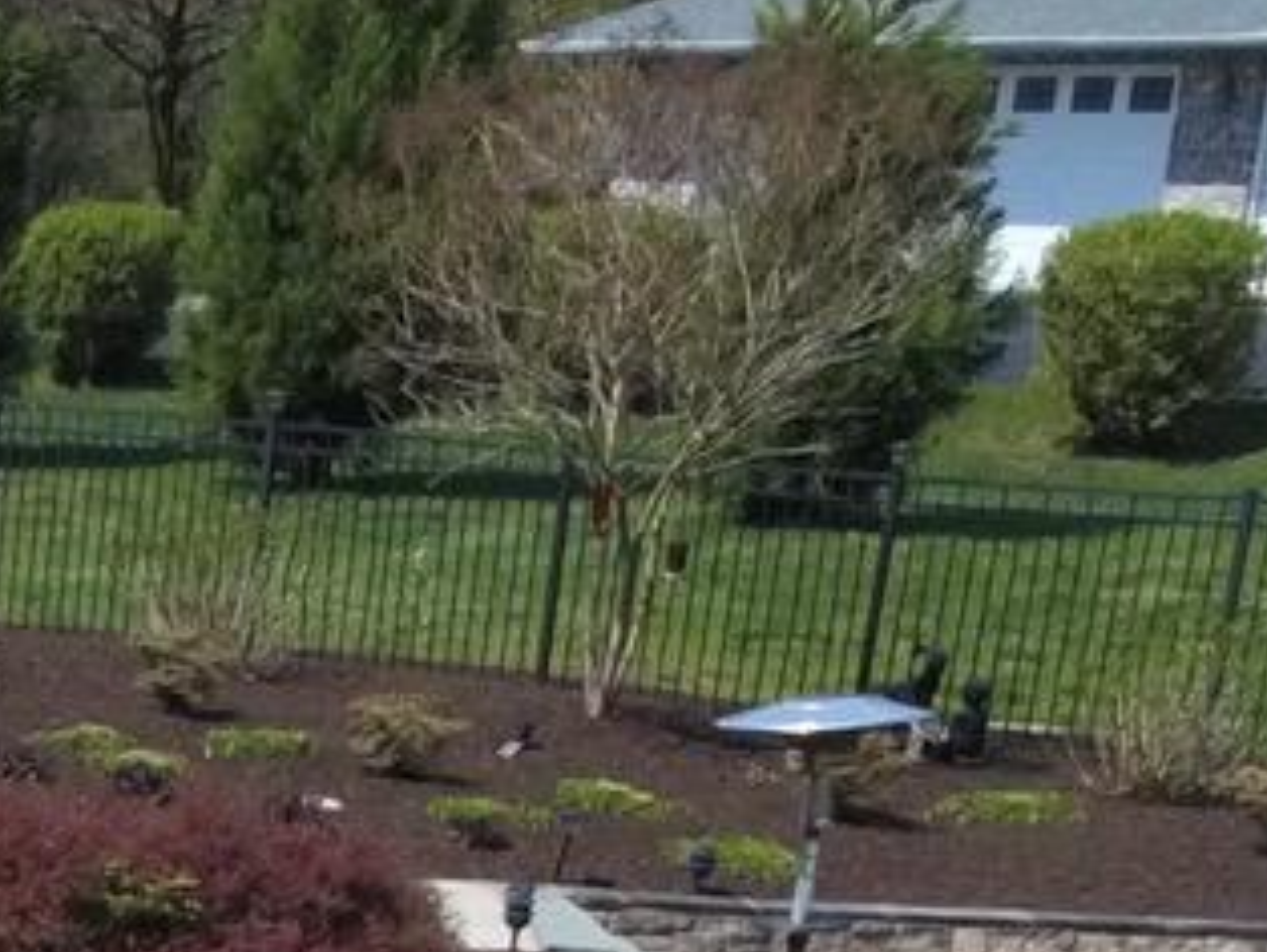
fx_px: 5494
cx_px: -1251
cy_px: 2436
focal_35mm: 150
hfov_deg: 11.8
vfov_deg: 8.8
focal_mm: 4
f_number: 2.4
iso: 121
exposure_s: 1/1923
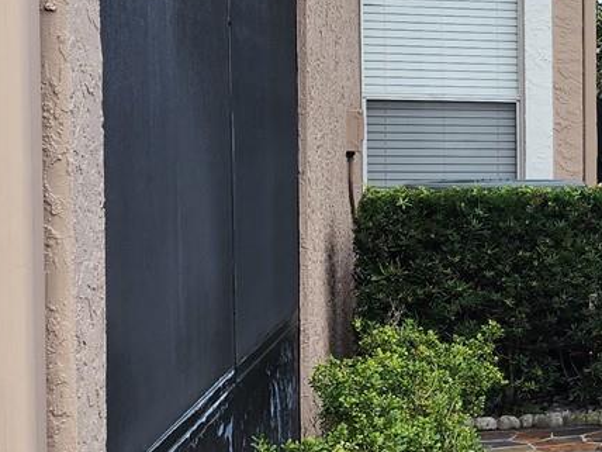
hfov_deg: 19.1
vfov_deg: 17.2
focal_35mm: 86
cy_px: 218
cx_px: 976
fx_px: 1496
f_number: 1.8
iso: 12
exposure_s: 1/242
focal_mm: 6.4
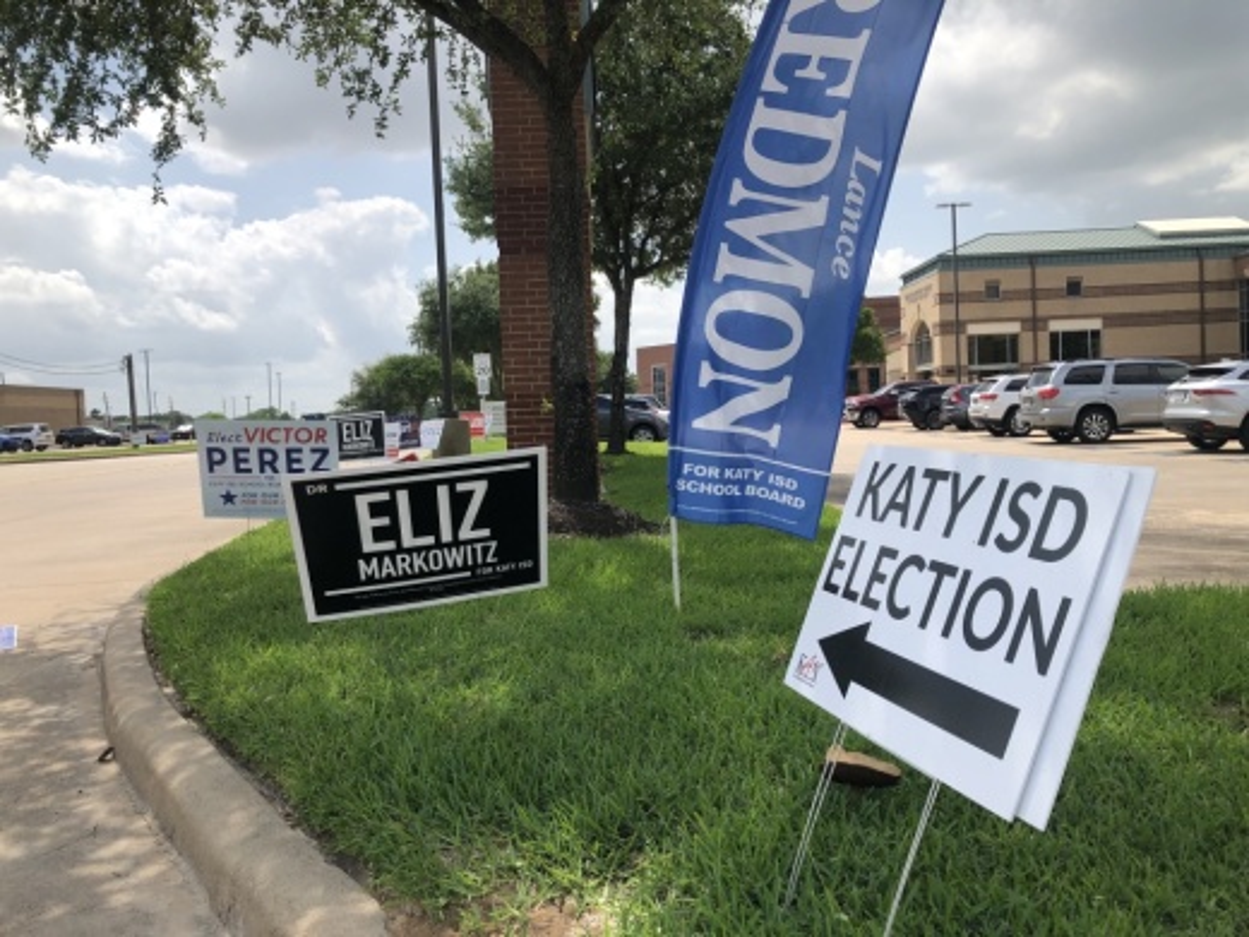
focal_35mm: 28
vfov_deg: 49.7
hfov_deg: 63.4
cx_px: 624
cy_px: 468
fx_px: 1010
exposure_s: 1/2114
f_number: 1.8
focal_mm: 3.99
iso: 20
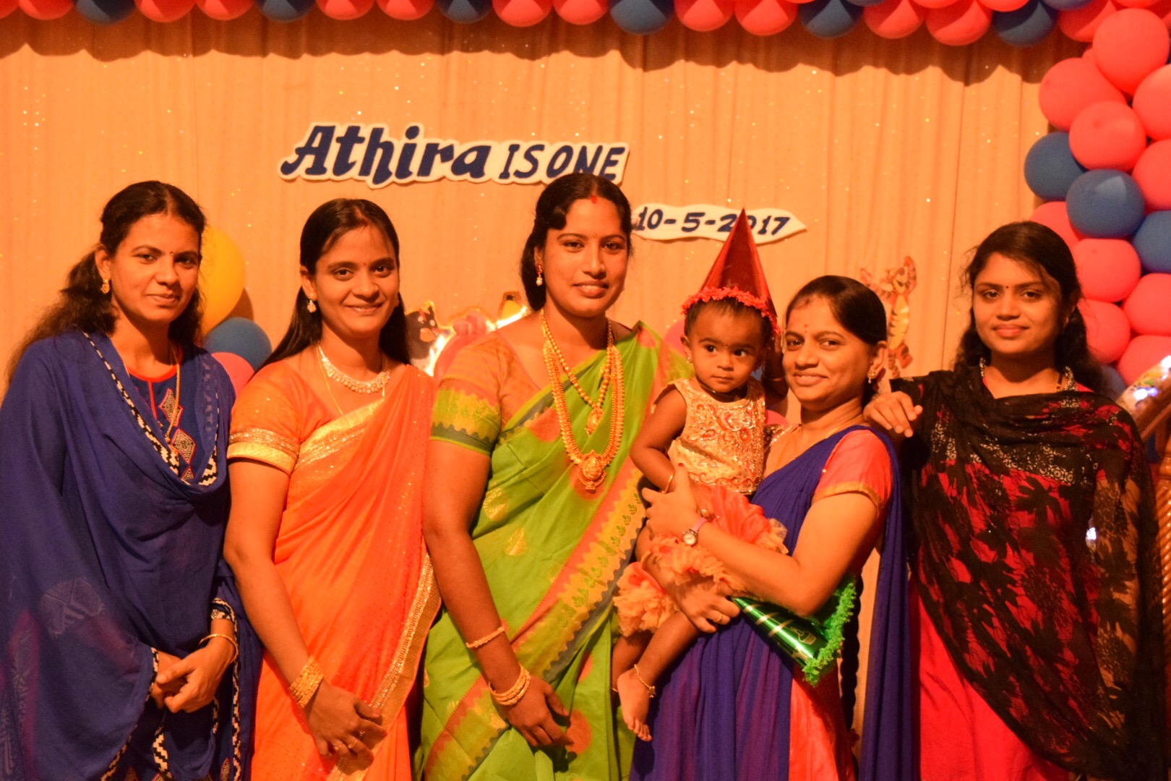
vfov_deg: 22.6
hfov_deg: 33.4
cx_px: 586
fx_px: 1952
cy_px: 390
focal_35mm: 60
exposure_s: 1/100
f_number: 8
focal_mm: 40
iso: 6400
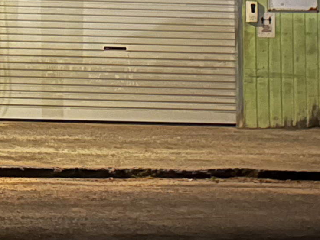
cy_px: -154
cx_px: -74
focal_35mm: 142
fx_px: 1313
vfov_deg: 10.0
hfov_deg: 13.5
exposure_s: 1/2
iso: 800
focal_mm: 5.7
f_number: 1.5
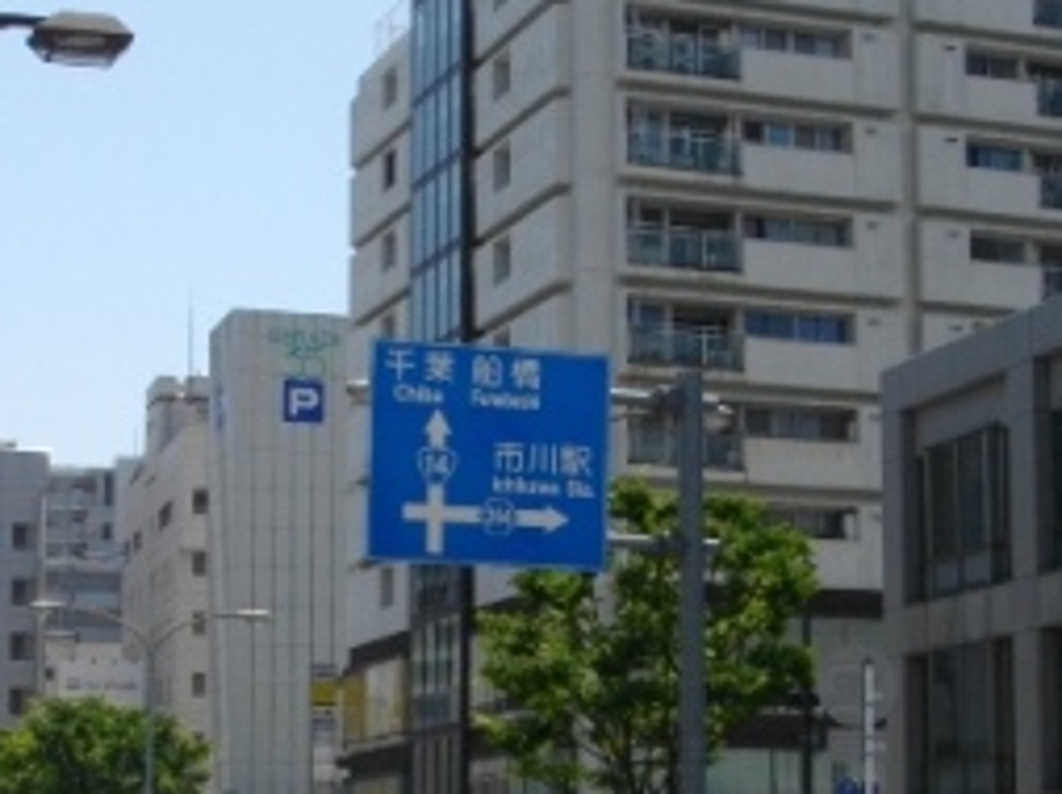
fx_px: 1931
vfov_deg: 22.7
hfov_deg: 30.7
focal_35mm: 63
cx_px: 598
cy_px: 713
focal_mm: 5.7
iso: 100
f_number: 5.5
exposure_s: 1/500
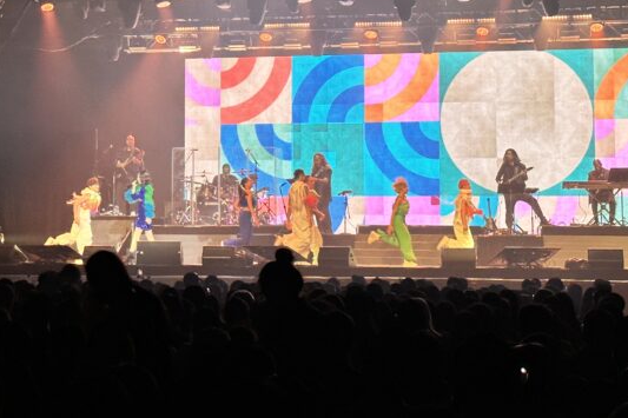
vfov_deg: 14.2
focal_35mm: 96
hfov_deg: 21.2
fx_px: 1674
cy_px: 93
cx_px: 203
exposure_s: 1/83
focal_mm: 6.86
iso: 80
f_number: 1.78
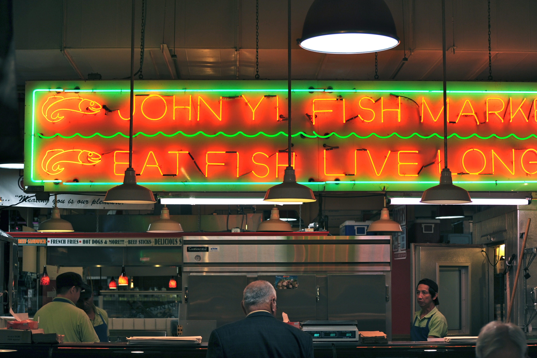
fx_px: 1193
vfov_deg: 17.1
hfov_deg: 25.3
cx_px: 307
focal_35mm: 80
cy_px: 196
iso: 400
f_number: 5
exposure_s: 1/100
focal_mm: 70
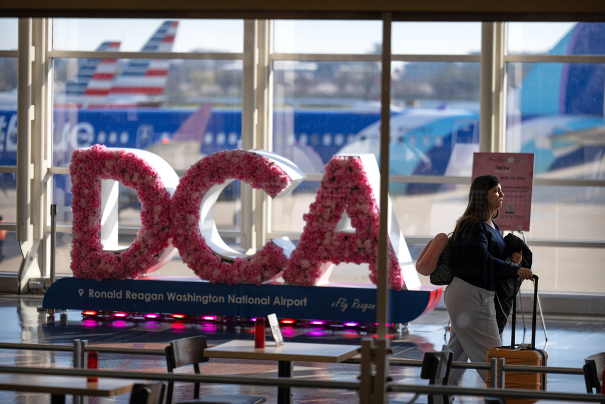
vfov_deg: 9.3
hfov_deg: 13.9
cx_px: 302
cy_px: 202
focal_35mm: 148
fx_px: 2487
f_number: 2.8
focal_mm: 148
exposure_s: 1/3200
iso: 640
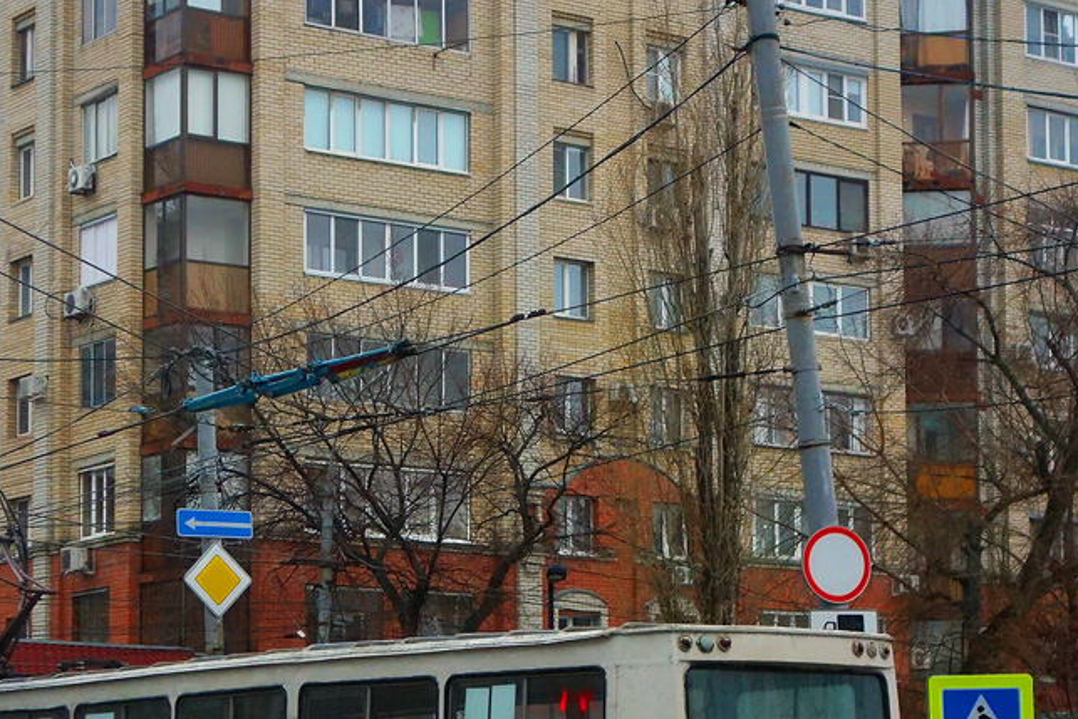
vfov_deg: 16.1
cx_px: 345
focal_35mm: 84
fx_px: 2516
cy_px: 585
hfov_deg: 24.1
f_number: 3.2
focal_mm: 16.78
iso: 1000
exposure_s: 1/500
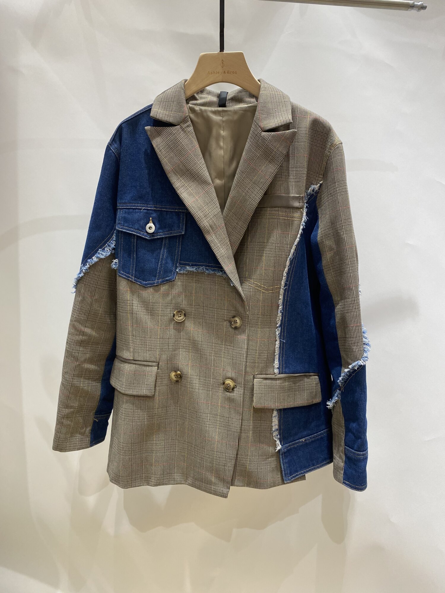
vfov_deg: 67.3
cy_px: 296
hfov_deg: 53.1
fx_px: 446
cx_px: 222
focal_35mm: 26
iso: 100
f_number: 1.8
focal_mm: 4.25
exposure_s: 1/120
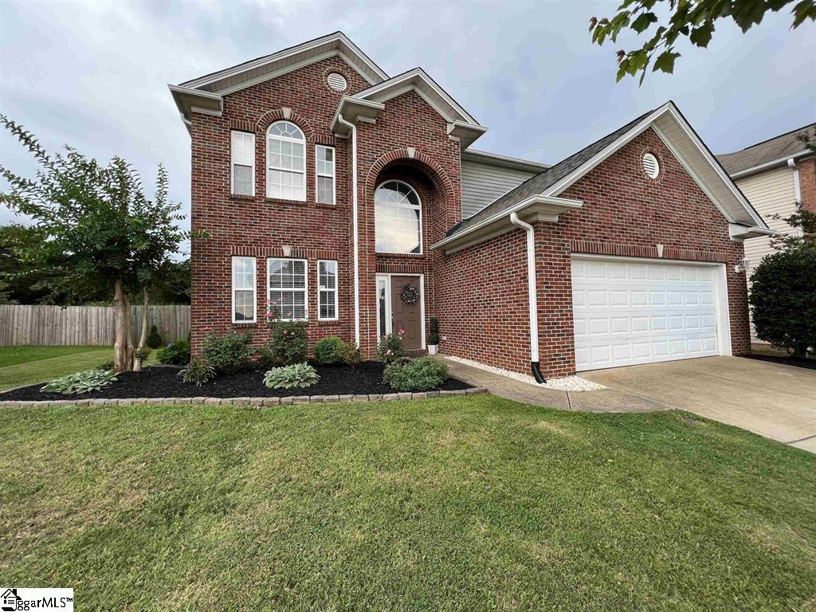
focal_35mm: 13
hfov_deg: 106.2
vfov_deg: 89.9
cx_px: 408
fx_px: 306
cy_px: 306
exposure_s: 1/113
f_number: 1.8
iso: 32
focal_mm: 1.57
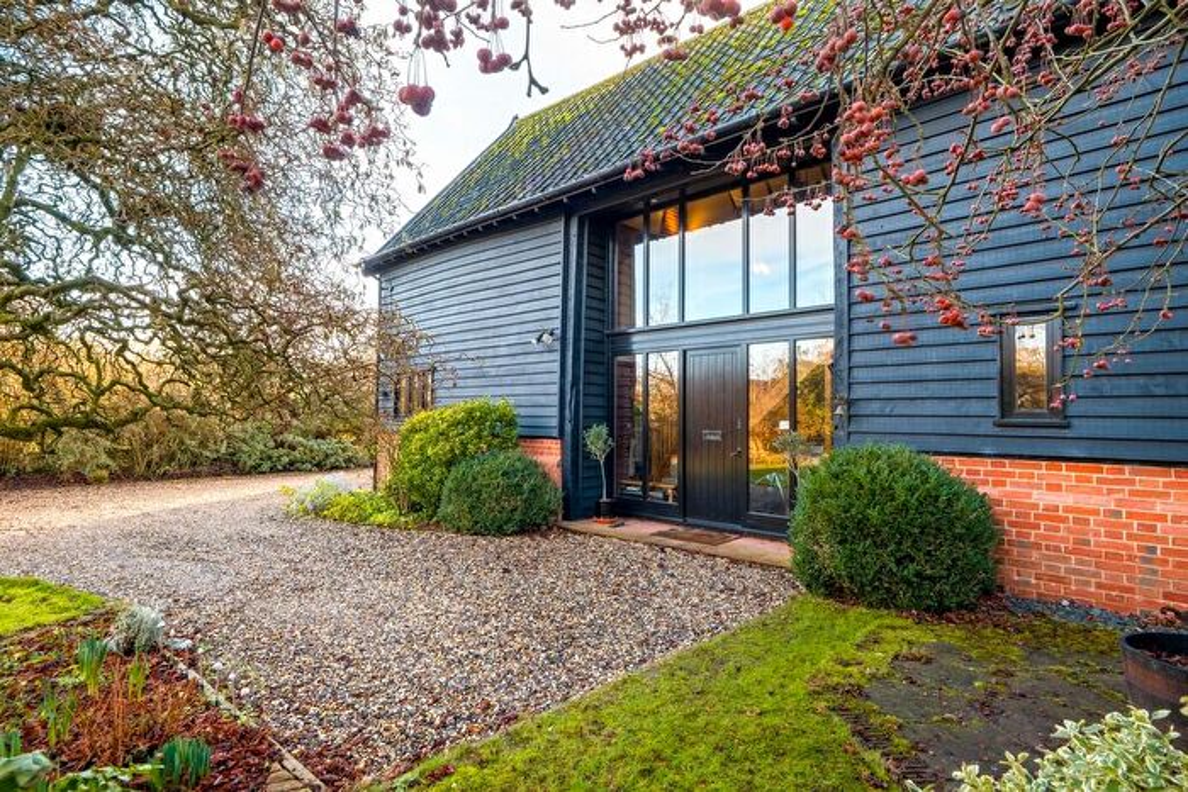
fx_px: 594
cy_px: 396
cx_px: 594
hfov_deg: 90.0
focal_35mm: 18
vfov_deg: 67.4
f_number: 9
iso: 160
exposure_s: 1/60
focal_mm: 12.3
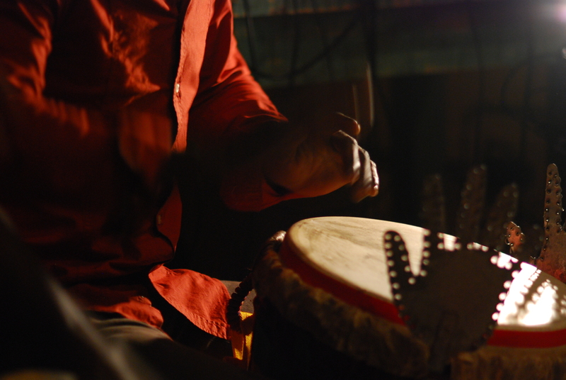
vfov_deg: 8.7
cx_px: 283
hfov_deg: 13.0
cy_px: 190
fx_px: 2480
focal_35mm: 158
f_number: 2.2
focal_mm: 105
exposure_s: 1/50
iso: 800
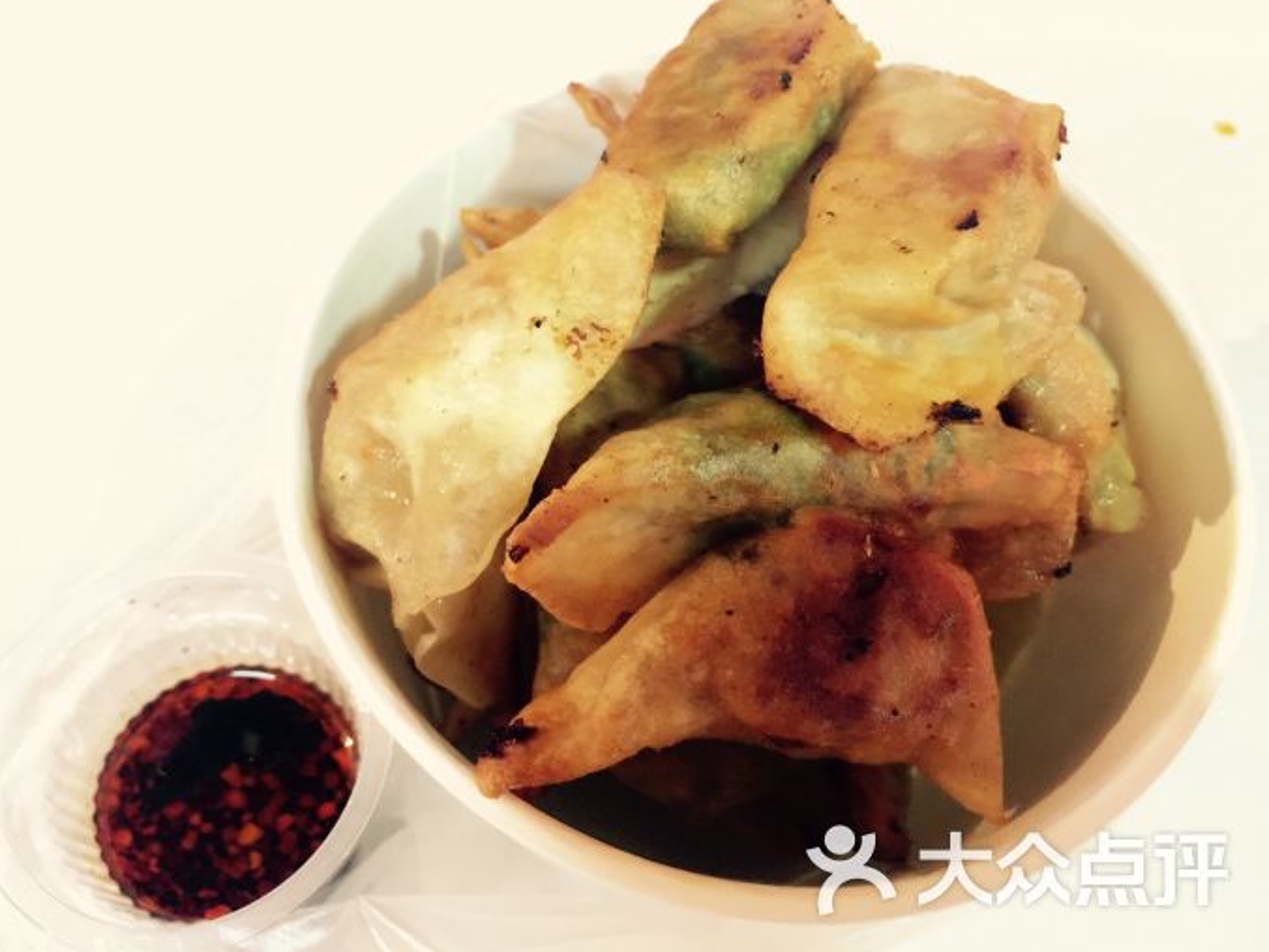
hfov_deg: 59.9
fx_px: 1100
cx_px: 620
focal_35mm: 30
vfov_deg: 46.8
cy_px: 475
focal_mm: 4.15
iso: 125
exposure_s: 1/4
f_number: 2.2
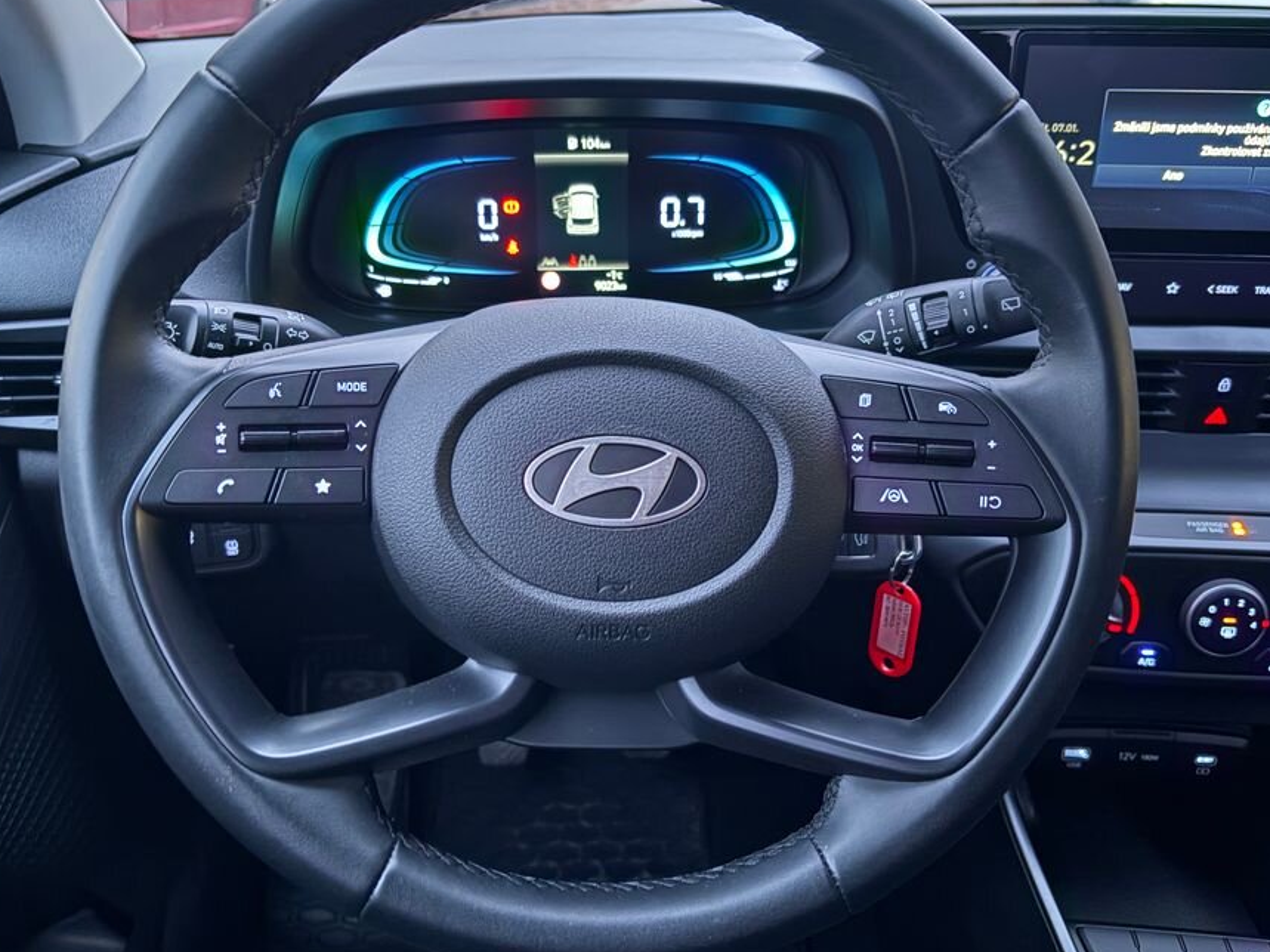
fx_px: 1137
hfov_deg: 58.3
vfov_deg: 45.4
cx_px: 617
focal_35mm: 31
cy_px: 439
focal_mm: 5.96
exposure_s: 1/9
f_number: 1.6
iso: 1600
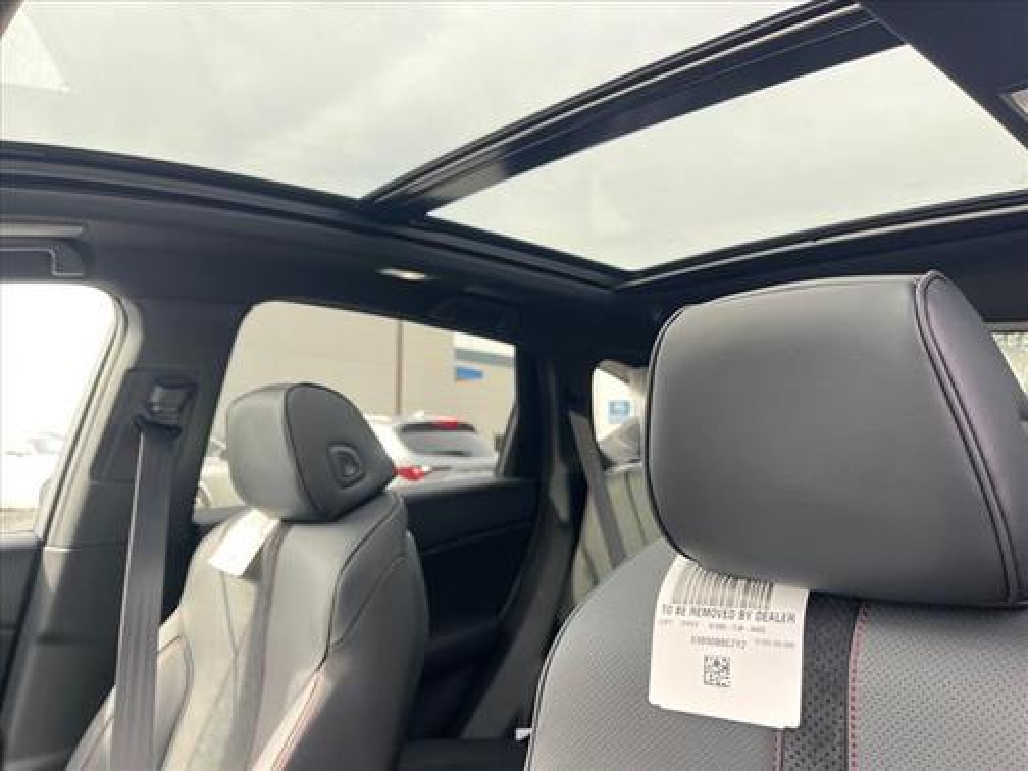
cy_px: 386
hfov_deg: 67.3
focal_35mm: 26
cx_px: 514
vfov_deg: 53.1
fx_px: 772
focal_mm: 5.1
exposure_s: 1/121
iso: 125
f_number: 1.6
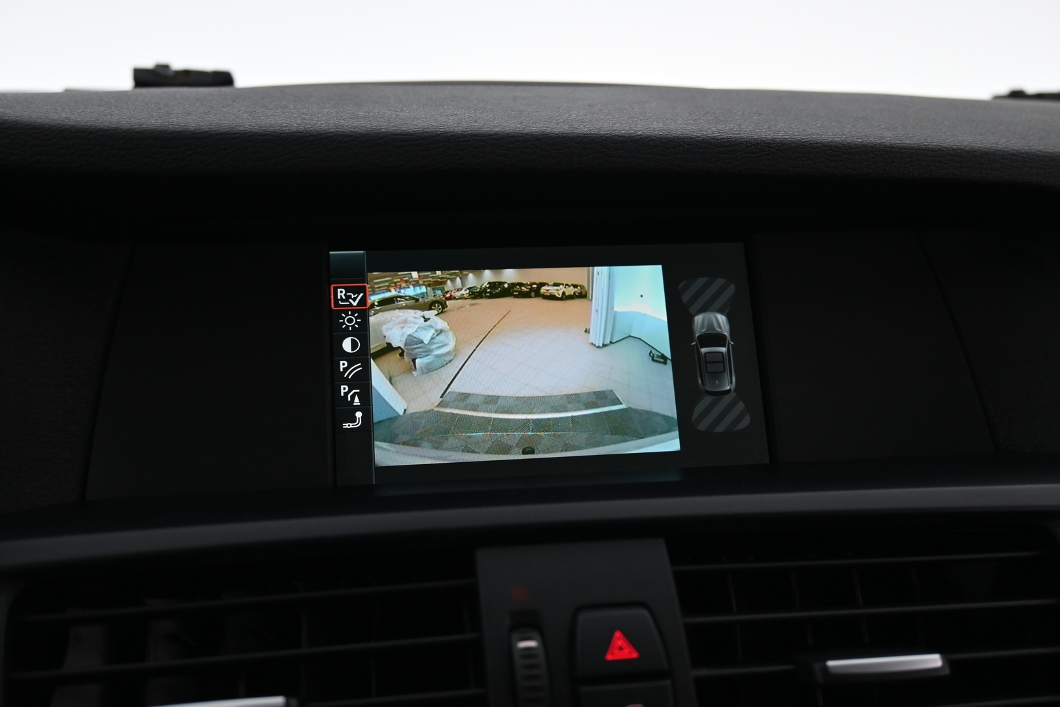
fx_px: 1016
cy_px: 354
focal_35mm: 34
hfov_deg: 55.1
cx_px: 530
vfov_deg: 38.4
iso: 900
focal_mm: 23
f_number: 4.2
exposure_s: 1/40
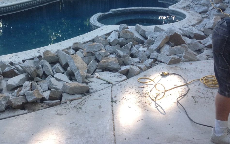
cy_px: 27
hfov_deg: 38.8
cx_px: 96
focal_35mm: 52
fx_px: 326
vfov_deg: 24.4
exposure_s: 1/129
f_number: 2.4
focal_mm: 4.28
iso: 50
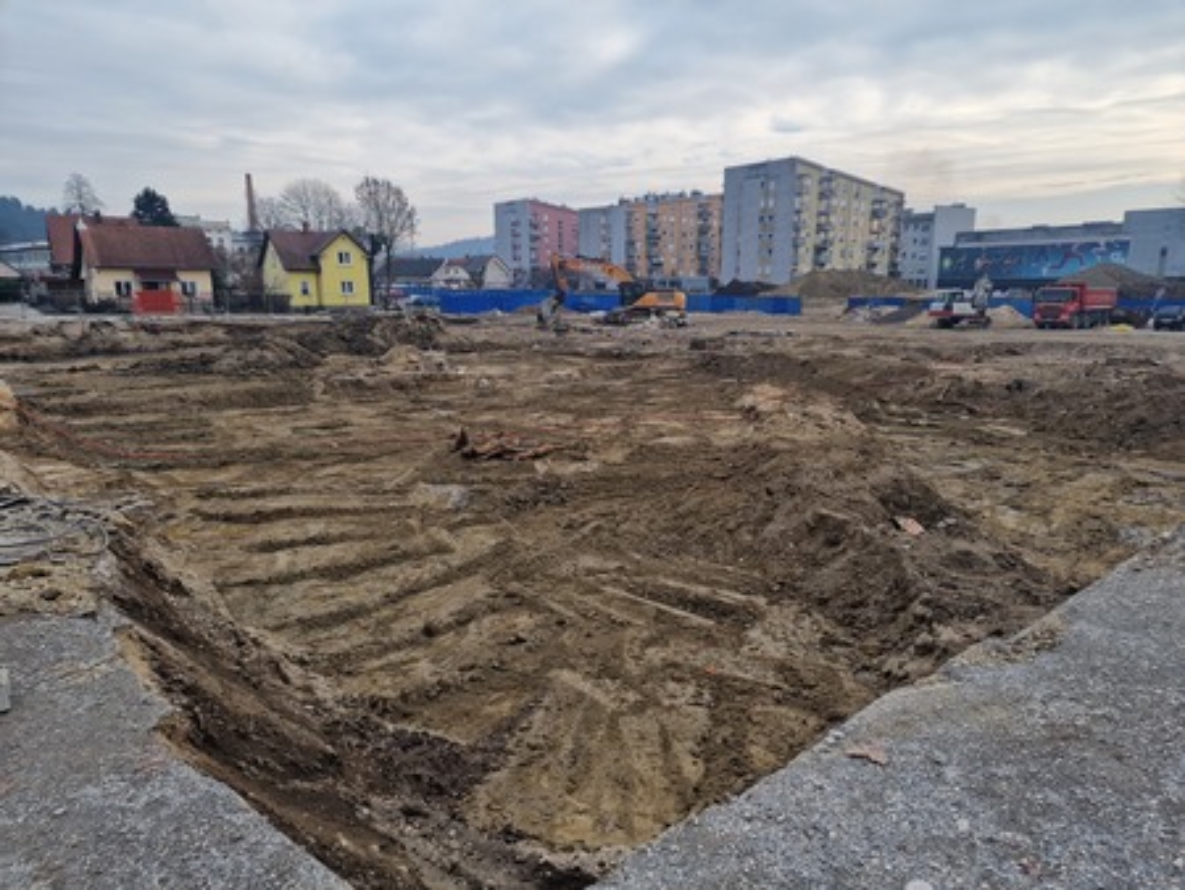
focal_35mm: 23
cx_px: 592
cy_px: 445
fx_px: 788
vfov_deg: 58.9
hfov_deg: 73.9
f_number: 1.8
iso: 50
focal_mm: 6.4
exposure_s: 1/320
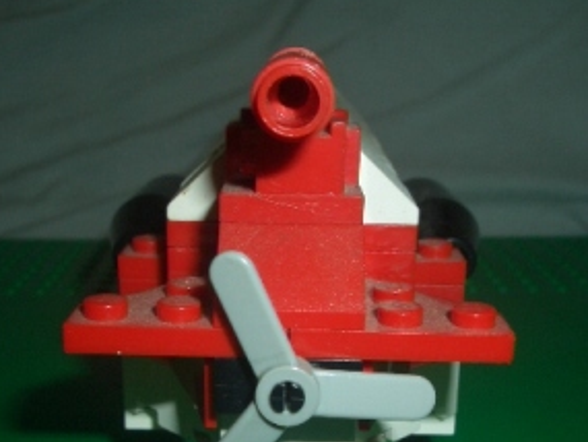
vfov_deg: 26.2
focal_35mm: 55
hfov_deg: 34.9
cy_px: 337
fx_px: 935
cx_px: 291
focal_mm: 5.8
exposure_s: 1/60
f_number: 4.3
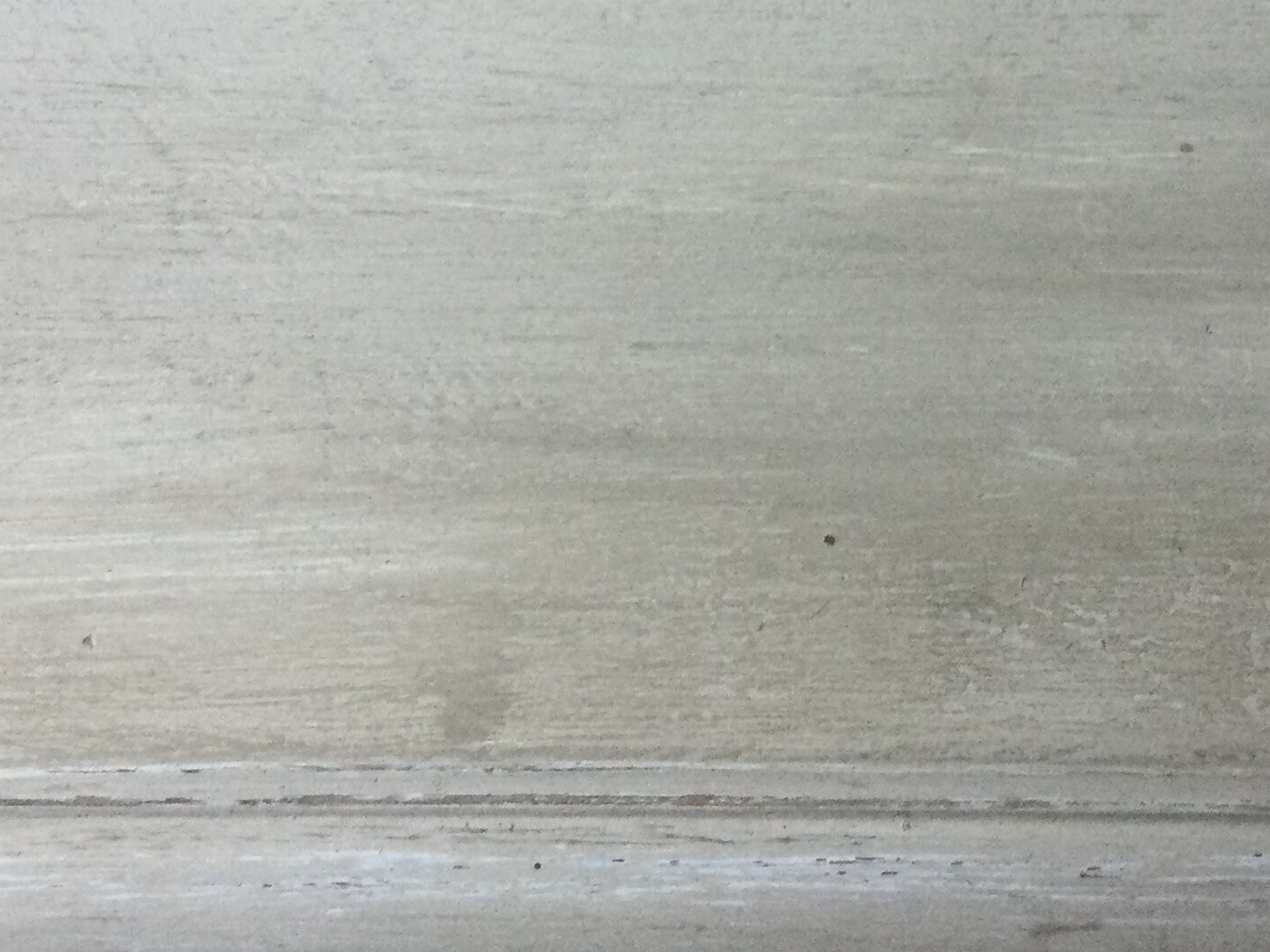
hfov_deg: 27.3
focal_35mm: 71
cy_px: 183
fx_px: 2605
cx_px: 781
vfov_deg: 20.5
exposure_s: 1/33
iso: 40
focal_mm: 3.3
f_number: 2.4
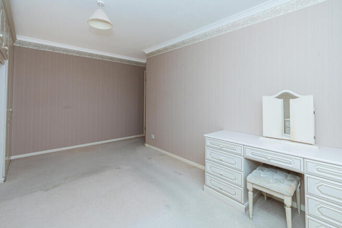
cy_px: 114
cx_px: 171
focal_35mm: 16
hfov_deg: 96.7
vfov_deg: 73.8
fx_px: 152
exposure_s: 1/60
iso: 250
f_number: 10
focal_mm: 16
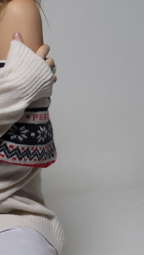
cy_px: 128
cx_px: -27
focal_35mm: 114
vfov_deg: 18.8
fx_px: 774
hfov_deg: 10.5
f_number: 8
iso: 100
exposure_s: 1/200
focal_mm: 51
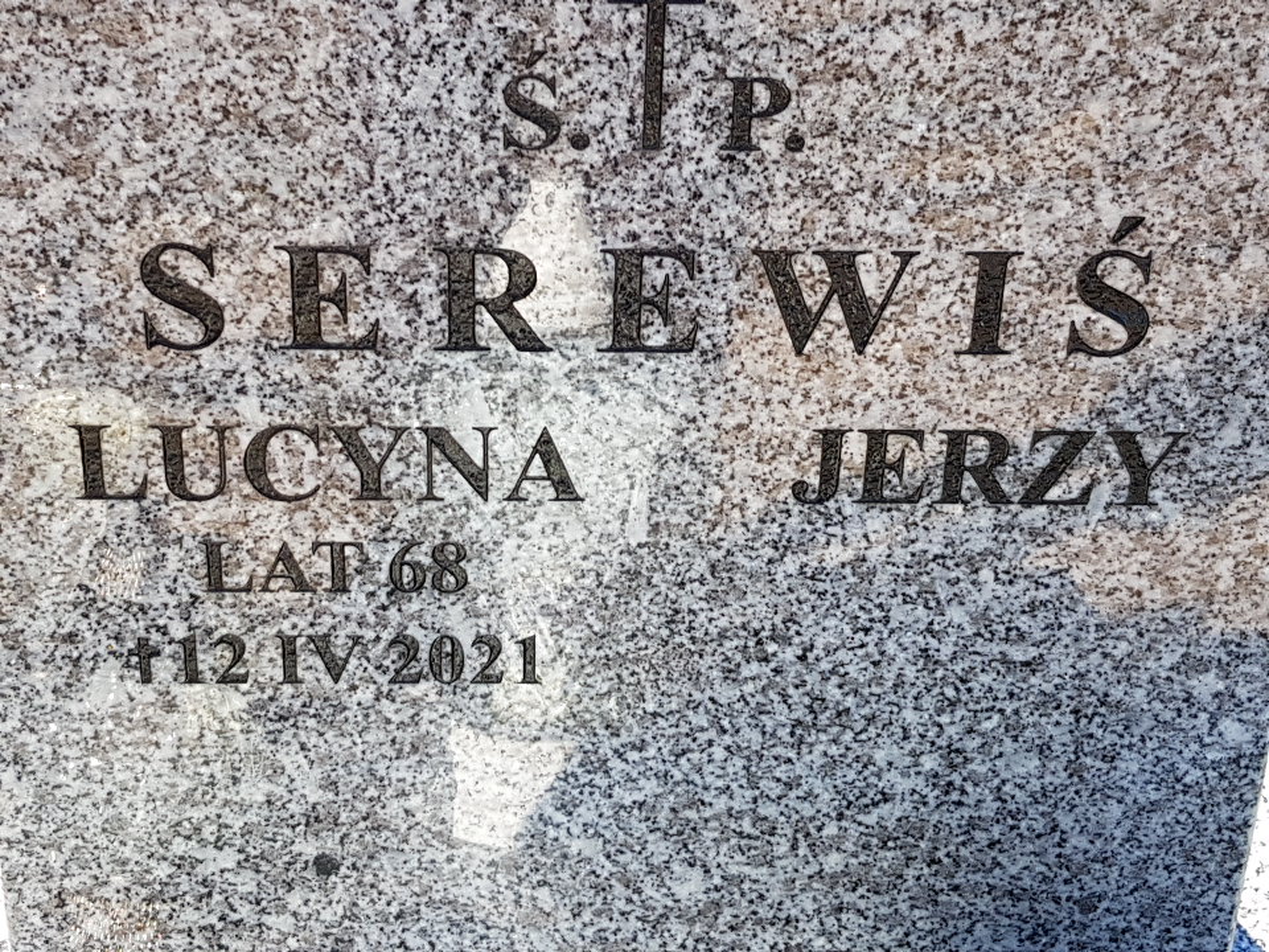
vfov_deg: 53.1
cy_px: 476
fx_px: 953
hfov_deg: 67.3
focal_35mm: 26
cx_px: 634
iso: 40
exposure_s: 1/342
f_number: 1.7
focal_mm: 4.2
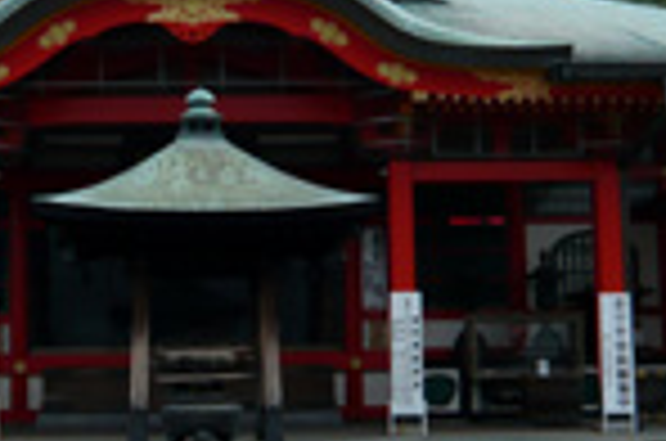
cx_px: 171
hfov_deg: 28.1
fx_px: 1311
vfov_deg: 19.1
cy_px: 256
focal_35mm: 71
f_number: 2.8
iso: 100
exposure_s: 1/800
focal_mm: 4.6
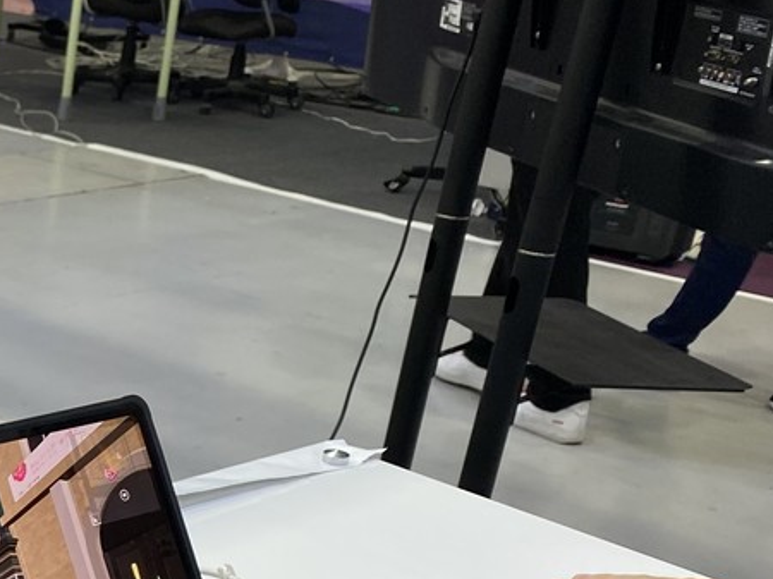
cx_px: -289
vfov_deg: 19.1
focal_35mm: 74
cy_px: 639
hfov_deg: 22.8
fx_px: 1652
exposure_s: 1/120
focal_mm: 4.25
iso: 80
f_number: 1.8
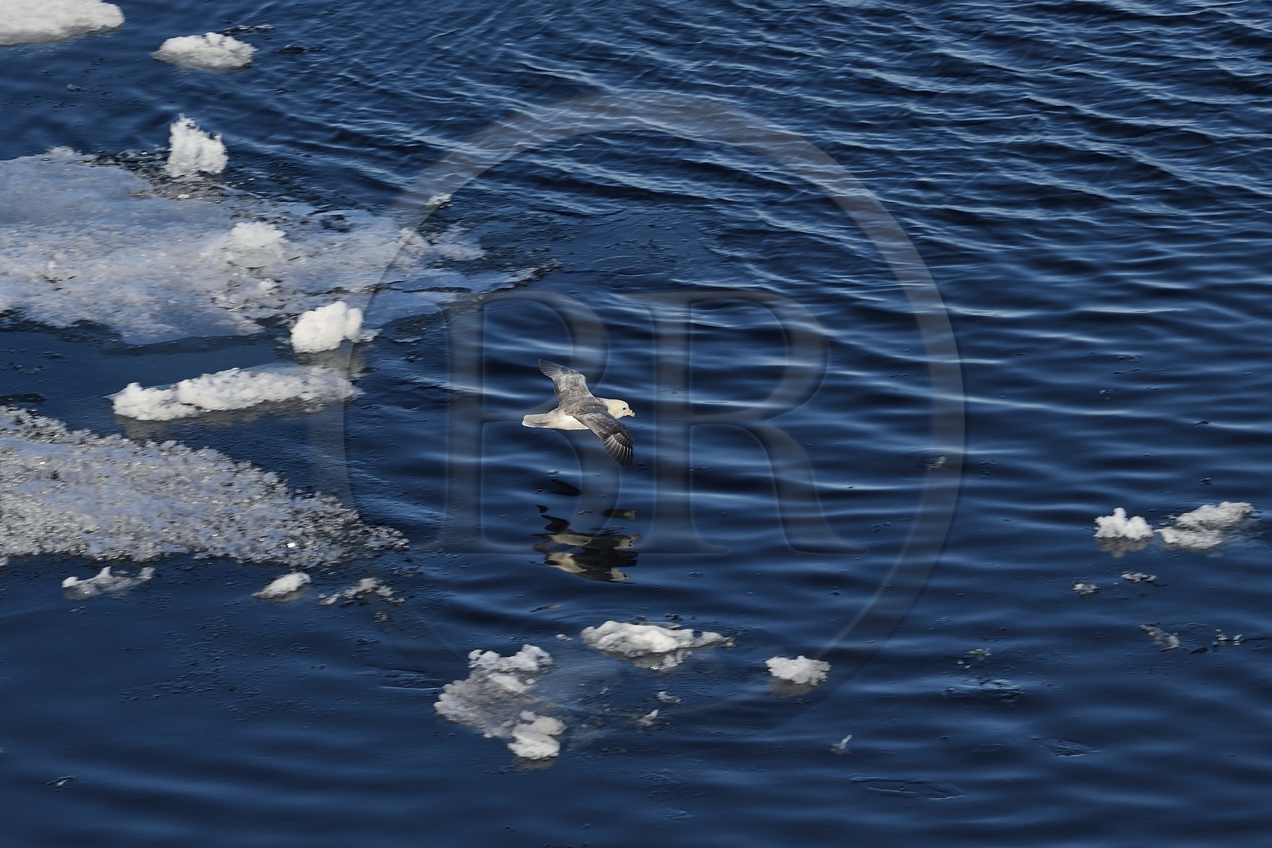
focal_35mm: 200
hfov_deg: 10.3
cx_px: 636
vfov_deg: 6.9
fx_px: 7065
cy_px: 424
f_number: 9
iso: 200
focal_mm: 200
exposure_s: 1/400
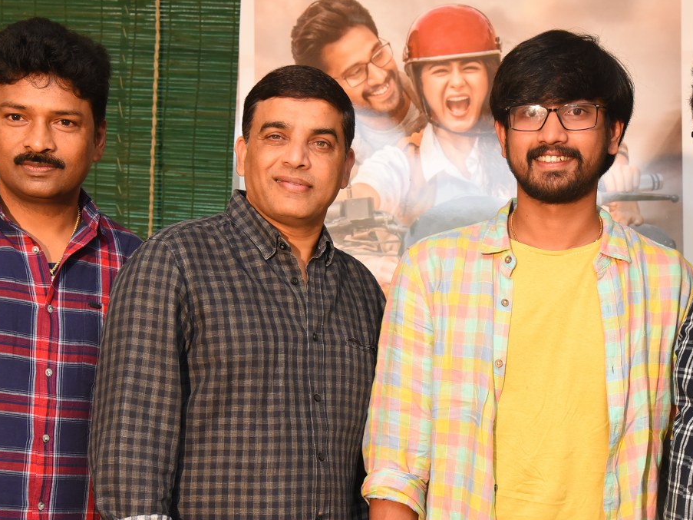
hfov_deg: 26.0
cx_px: 395
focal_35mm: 75
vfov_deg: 19.5
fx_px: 1501
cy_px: 396
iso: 1600
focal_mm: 44
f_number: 6.3
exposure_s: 1/125
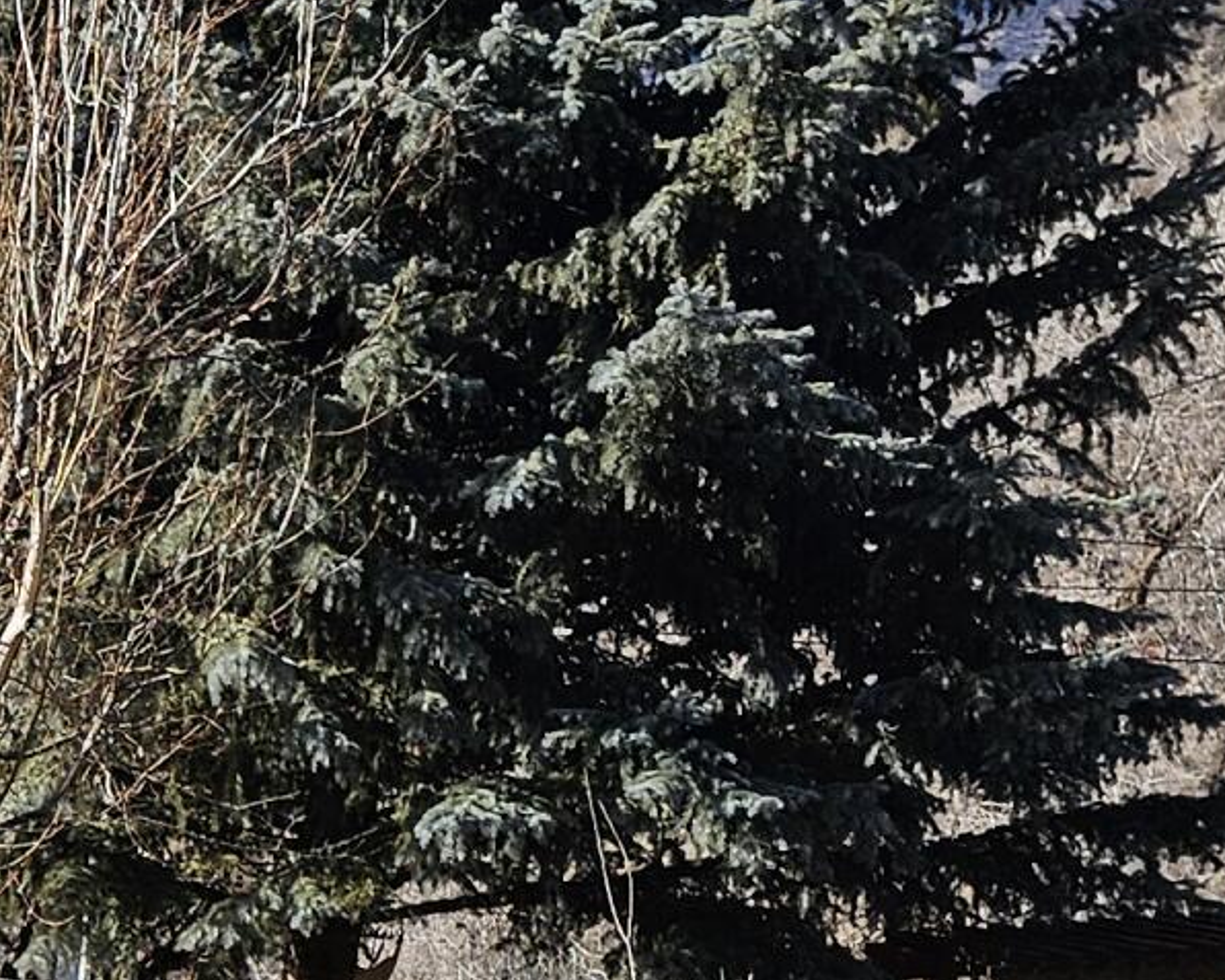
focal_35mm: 113
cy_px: 1695
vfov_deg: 12.6
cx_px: -1293
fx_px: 4098
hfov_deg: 14.1
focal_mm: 6.3
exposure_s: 1/535
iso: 10
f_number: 1.7
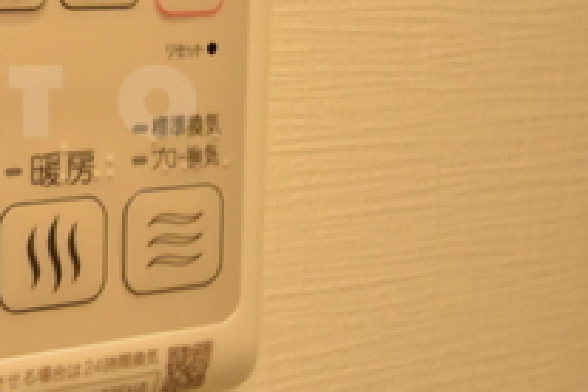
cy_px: 107
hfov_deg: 25.4
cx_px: -230
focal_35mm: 65
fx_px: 1062
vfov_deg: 20.8
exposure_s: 1/200
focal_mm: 14
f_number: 7.1
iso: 3200
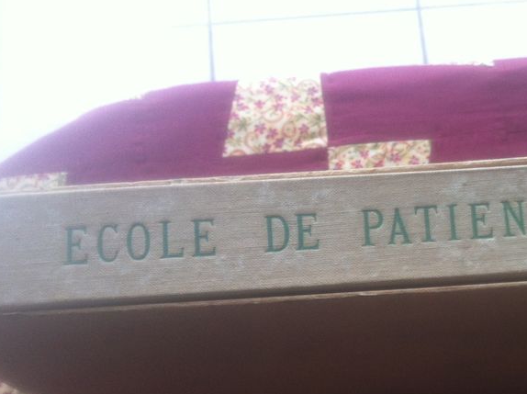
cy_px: 310
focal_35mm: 61
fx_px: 928
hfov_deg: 31.1
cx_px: 403
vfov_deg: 23.6
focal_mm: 3.85
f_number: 2.8
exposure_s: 1/15
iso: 100
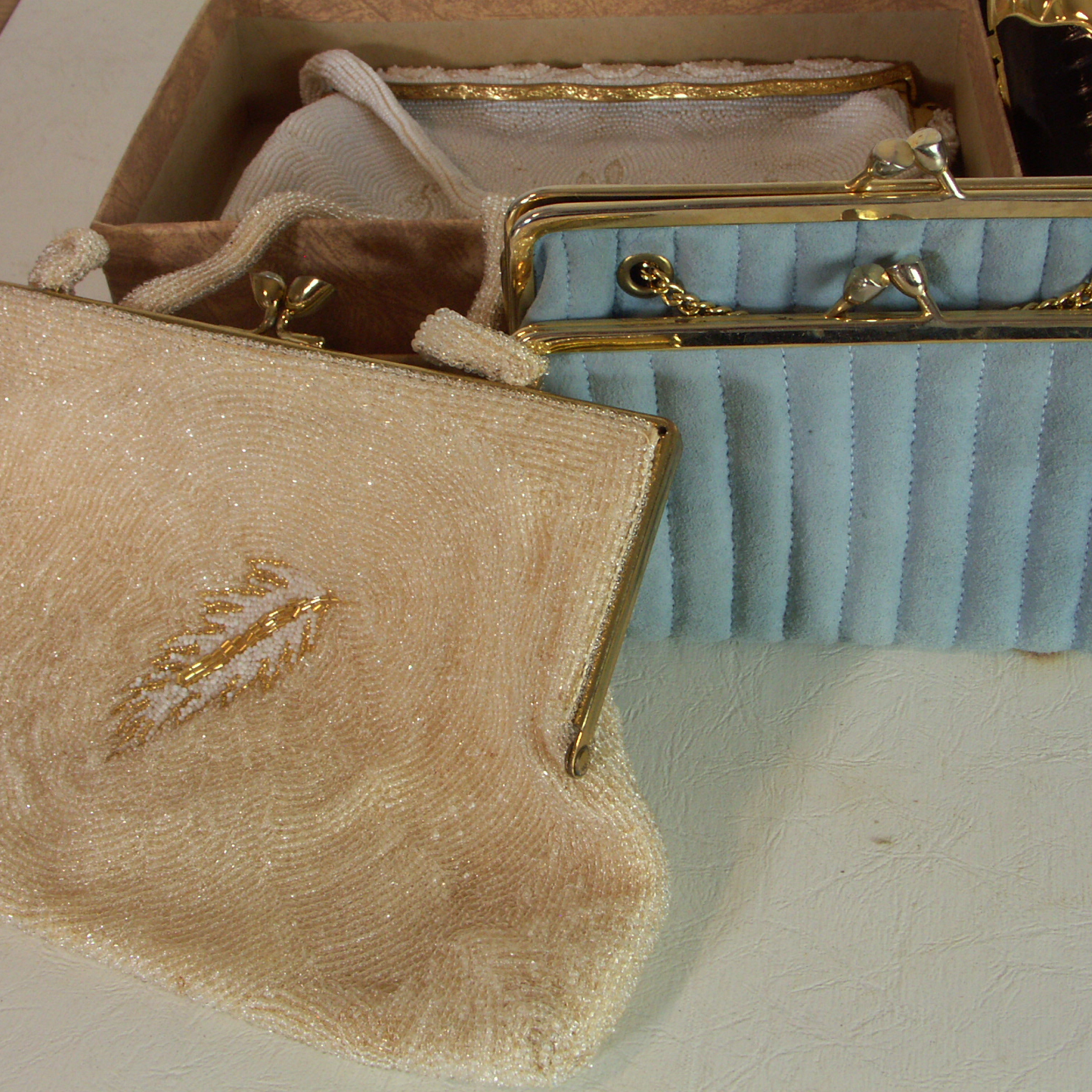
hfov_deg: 40.8
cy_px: 547
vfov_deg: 40.9
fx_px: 1463
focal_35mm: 41
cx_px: 627
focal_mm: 8.77
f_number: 7.1
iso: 100
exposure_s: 1/13
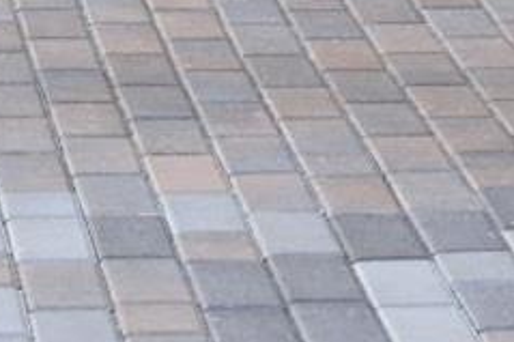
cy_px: -594
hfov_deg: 6.3
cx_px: -273
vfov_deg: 4.2
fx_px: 4580
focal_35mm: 321
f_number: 6.3
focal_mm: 32
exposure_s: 1/250
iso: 200
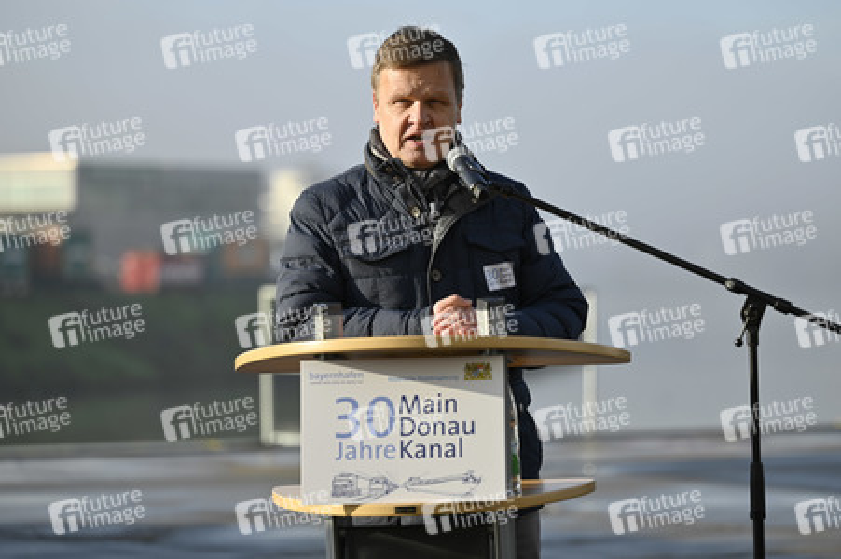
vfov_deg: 11.9
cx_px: 420
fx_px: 2684
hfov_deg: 17.8
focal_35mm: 115
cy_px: 280
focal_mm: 115
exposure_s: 1/1250
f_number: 2.8
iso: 64
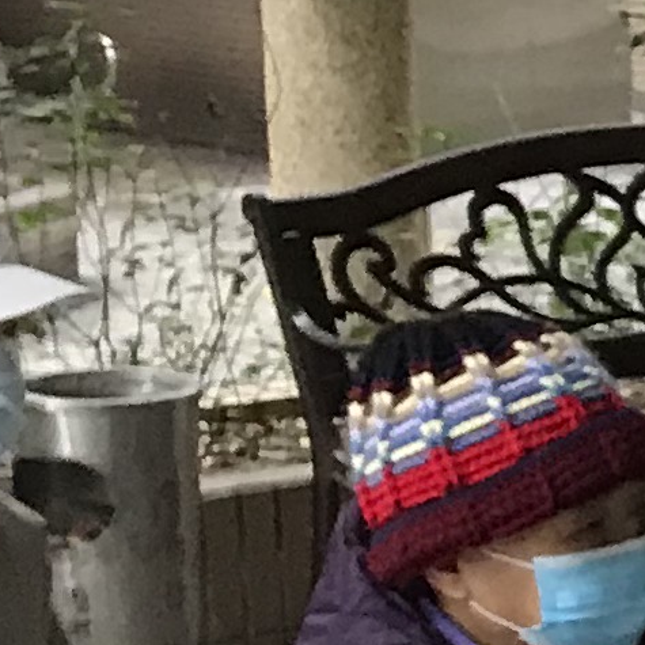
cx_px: 2478
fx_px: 4427
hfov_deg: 6.7
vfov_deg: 8.3
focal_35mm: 210
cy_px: 301
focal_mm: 3.99
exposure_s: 1/30
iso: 40
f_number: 1.8
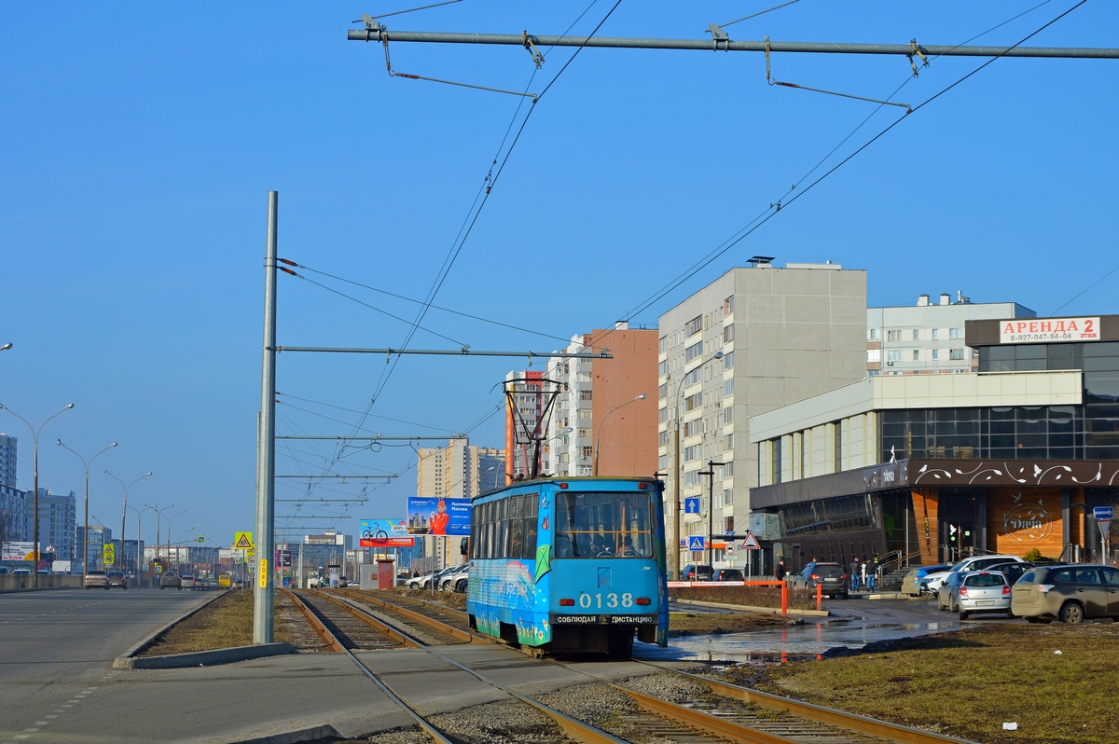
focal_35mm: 75
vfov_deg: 18.2
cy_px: 372
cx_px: 560
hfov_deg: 27.0
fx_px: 2329
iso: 100
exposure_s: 1/320
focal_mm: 50
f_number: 9
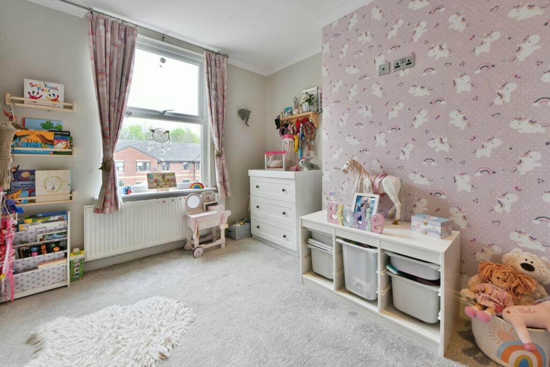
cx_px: 275
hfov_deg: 104.2
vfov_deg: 81.3
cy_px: 184
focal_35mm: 14
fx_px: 214
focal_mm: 14
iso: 500
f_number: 8
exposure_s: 1/40
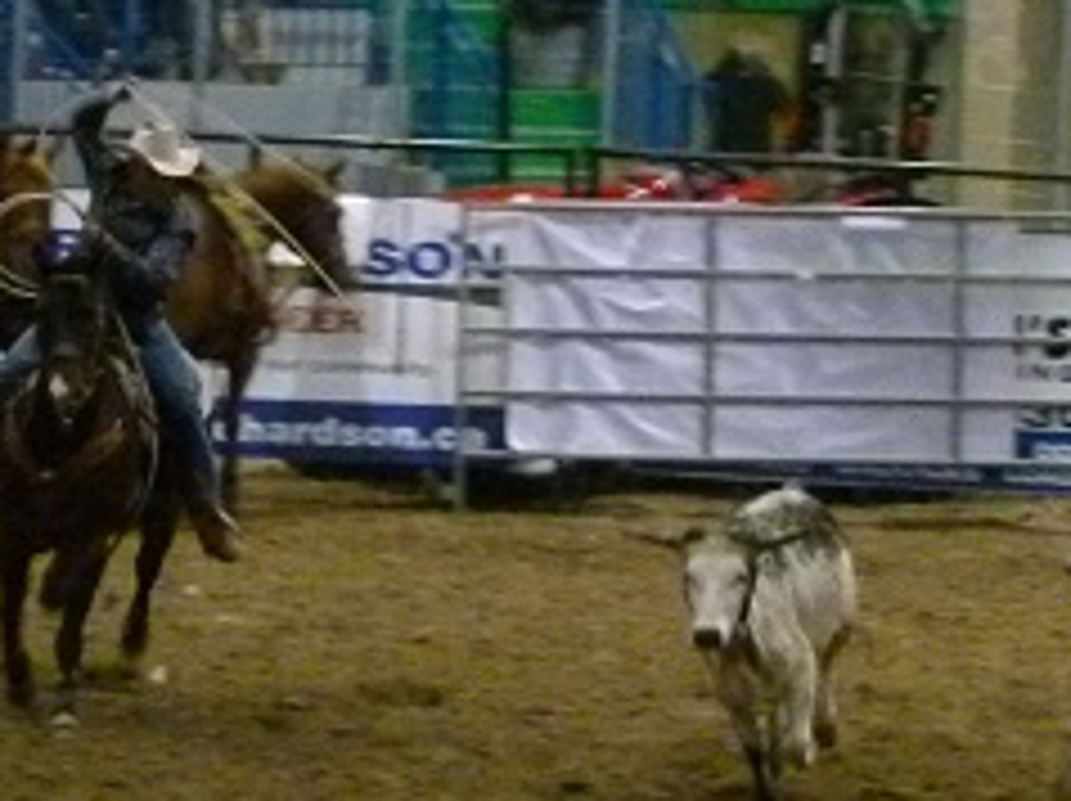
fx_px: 11158
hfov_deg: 5.5
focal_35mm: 361
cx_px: 626
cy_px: 279
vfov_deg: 4.1
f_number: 3.6
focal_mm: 24.1
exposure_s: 1/40
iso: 1000
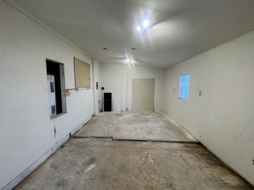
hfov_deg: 102.1
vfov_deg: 85.7
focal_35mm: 14
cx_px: 127
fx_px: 103
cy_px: 95
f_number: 2.2
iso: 100
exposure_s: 1/120
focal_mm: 2.22
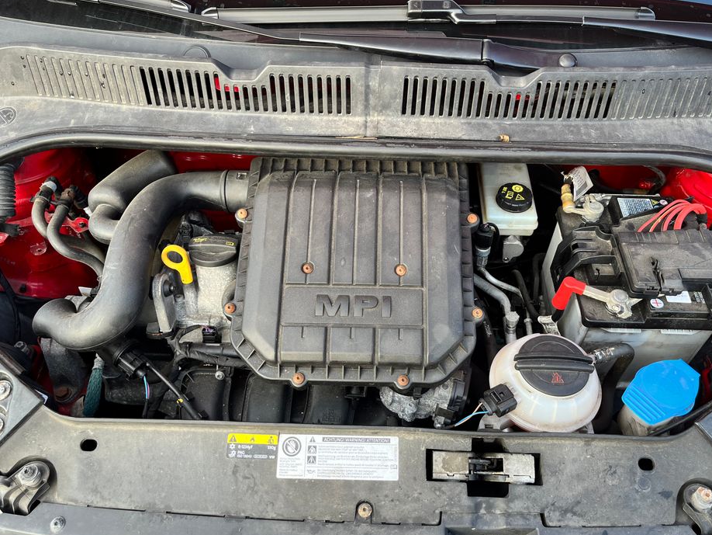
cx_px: 372
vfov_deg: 48.2
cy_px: 273
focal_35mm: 29
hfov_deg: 61.6
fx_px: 597
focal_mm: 5.1
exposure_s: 1/138
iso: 50
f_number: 1.6
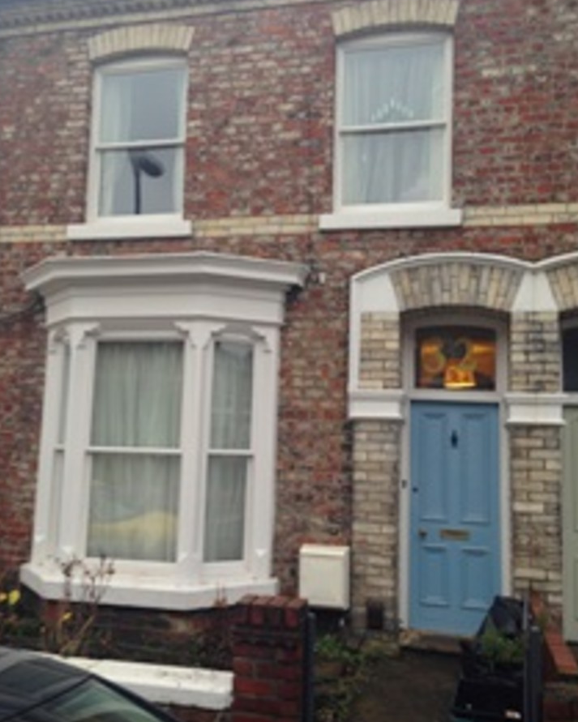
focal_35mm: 37
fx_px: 791
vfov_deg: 49.1
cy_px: 364
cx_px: 279
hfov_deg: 40.1
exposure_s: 1/40
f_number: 2.4
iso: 50
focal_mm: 4.12
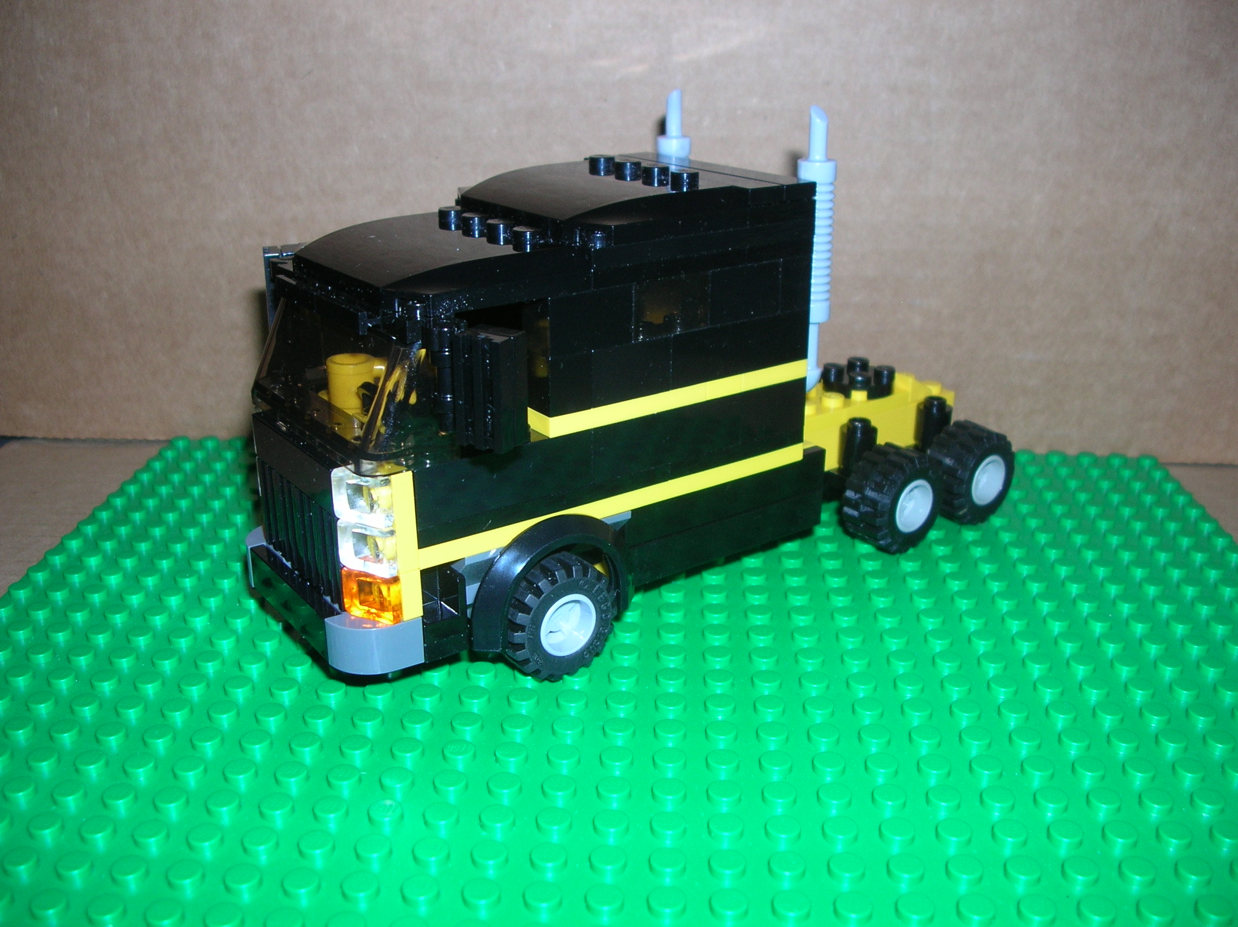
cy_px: 464
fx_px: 1251
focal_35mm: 35
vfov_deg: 40.6
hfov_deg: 52.7
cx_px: 619
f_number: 2.8
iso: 50
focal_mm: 5.8
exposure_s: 1/60.1
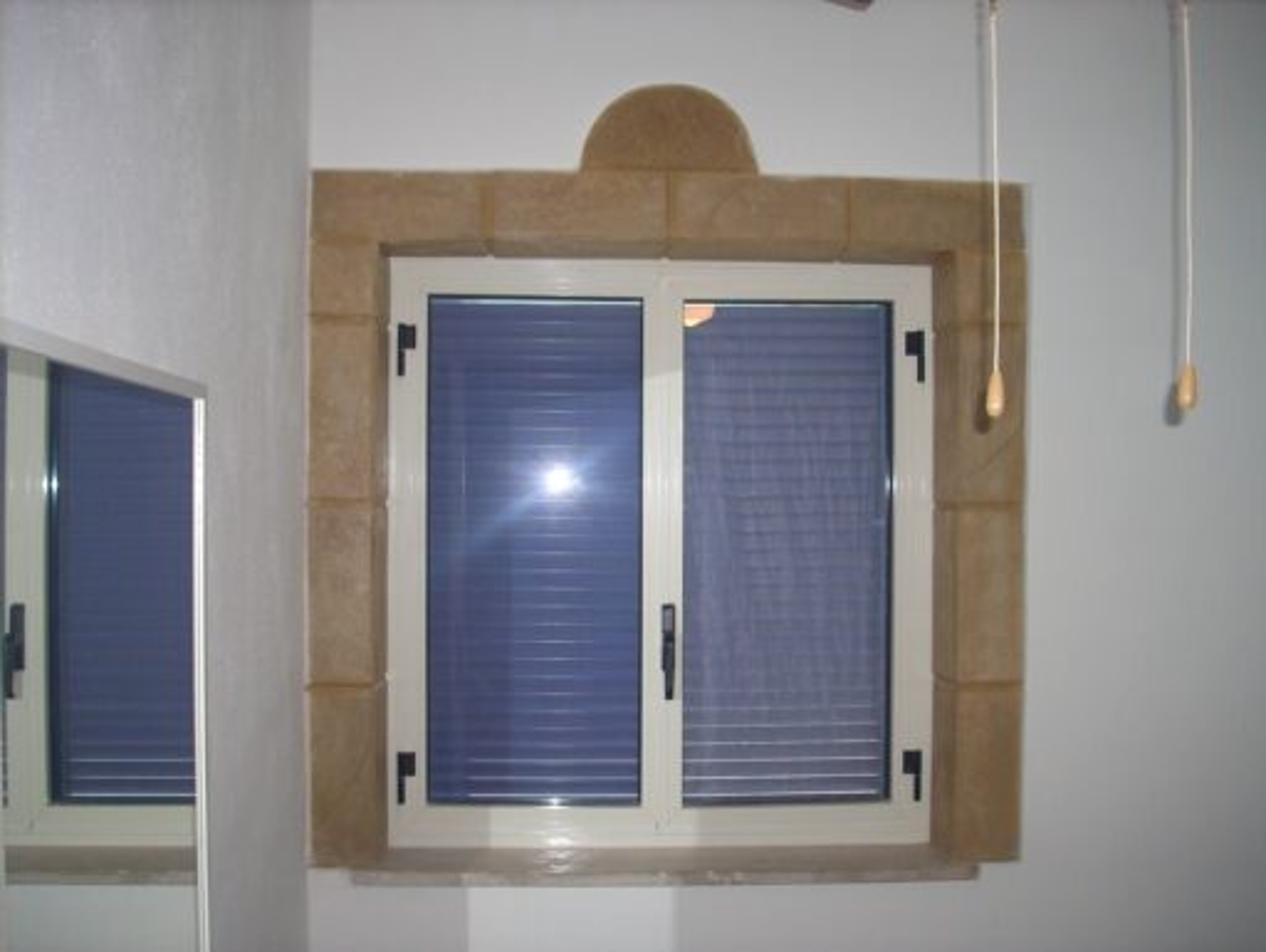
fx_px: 1354
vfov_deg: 38.7
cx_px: 633
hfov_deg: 50.1
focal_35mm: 37
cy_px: 476
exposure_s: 1/60
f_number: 2.8
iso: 100
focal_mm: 6.2
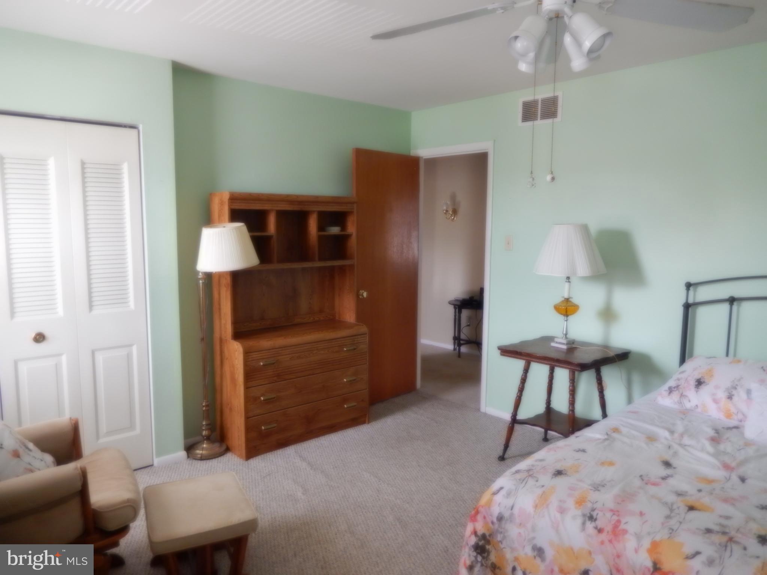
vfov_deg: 54.9
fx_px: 554
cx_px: 384
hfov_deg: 69.4
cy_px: 288
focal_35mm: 25
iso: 320
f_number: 3.4
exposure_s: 1/30
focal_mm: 4.5
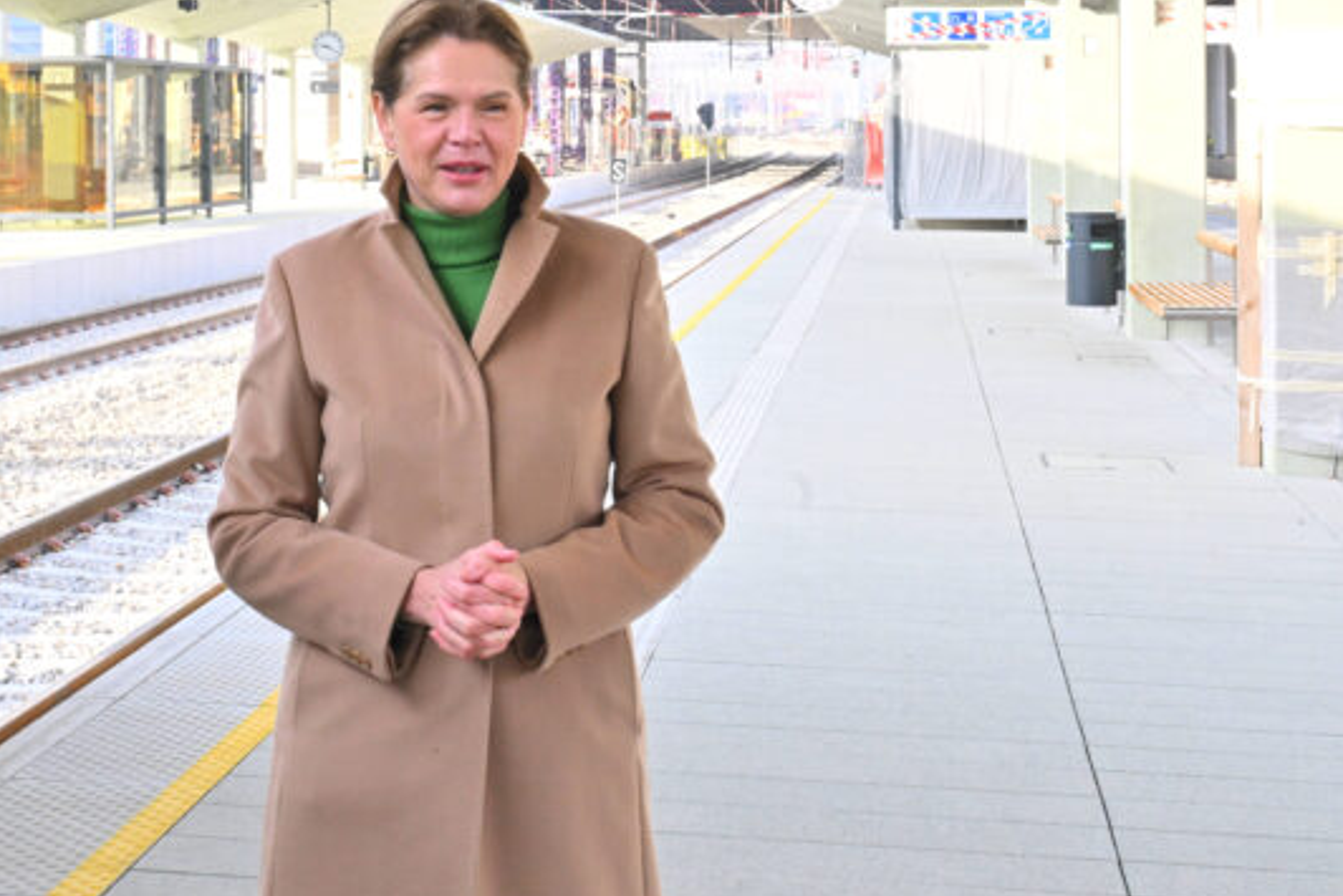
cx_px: 358
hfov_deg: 26.7
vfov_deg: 17.9
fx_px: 2799
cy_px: 92
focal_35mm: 75
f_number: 14
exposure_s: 1/125
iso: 1250
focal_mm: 39
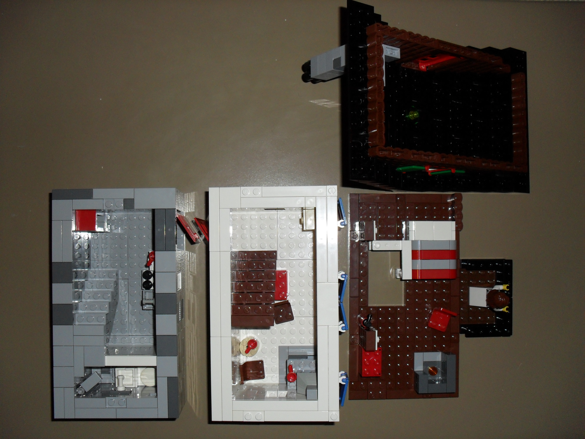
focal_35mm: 35
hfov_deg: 52.6
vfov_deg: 40.7
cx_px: 292
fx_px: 591
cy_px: 220
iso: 200
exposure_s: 1/45
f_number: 3.2
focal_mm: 6.3
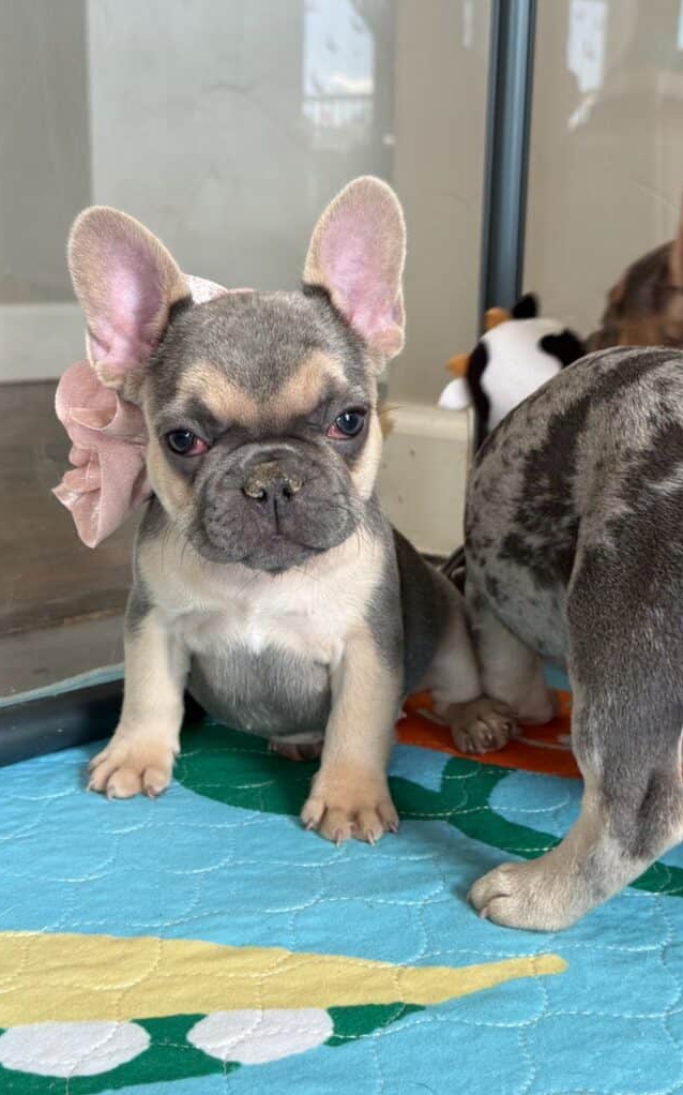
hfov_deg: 25.3
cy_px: 548
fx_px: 1520
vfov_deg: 39.6
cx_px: 347
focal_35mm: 51
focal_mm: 6.76
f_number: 1.78
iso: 80
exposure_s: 1/60
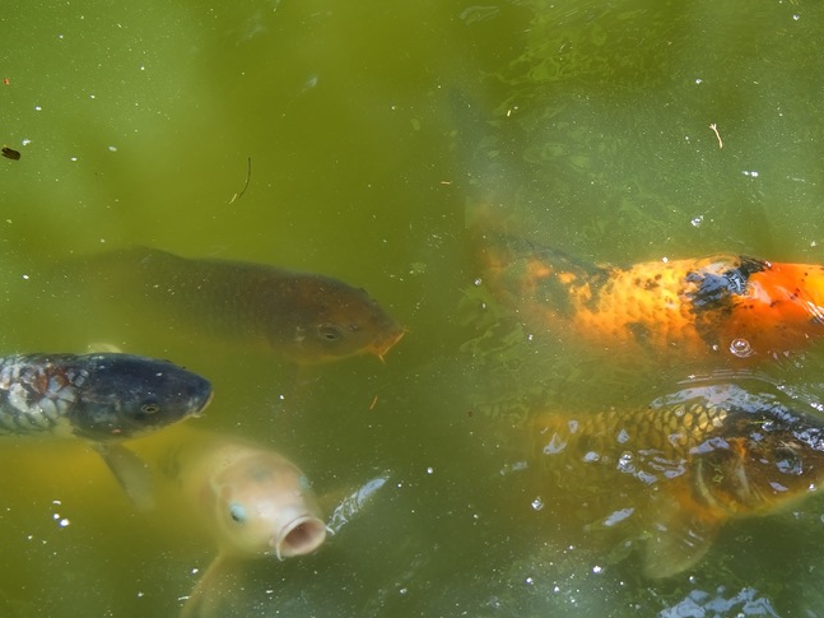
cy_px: 348
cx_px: 664
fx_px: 2356
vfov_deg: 14.9
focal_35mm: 99
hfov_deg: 19.6
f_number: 4
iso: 110
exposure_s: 1/125
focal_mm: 52
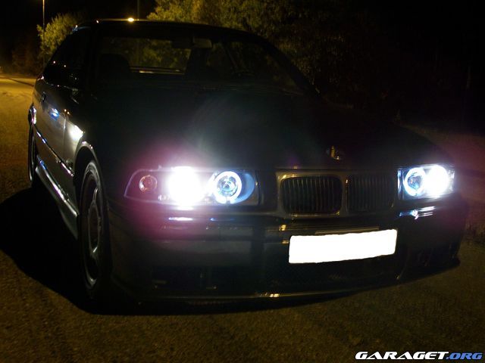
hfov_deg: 42.1
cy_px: 182
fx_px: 630
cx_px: 242
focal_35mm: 45
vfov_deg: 32.2
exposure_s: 1.3
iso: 80
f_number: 3
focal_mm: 7.6
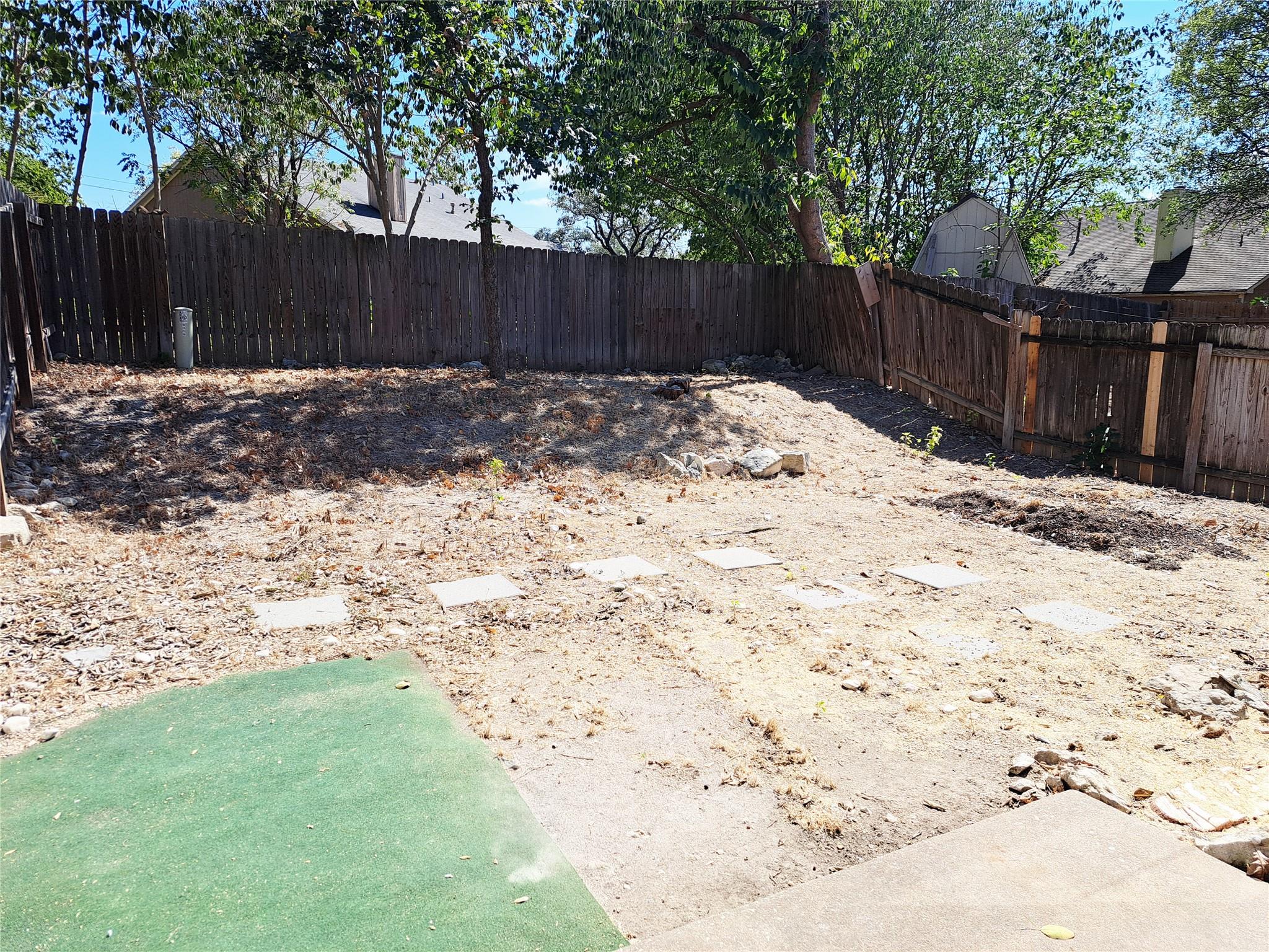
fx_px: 880
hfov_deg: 71.6
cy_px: 476
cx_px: 634
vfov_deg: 56.8
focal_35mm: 24
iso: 50
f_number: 1.8
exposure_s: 1/1294
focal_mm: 5.23
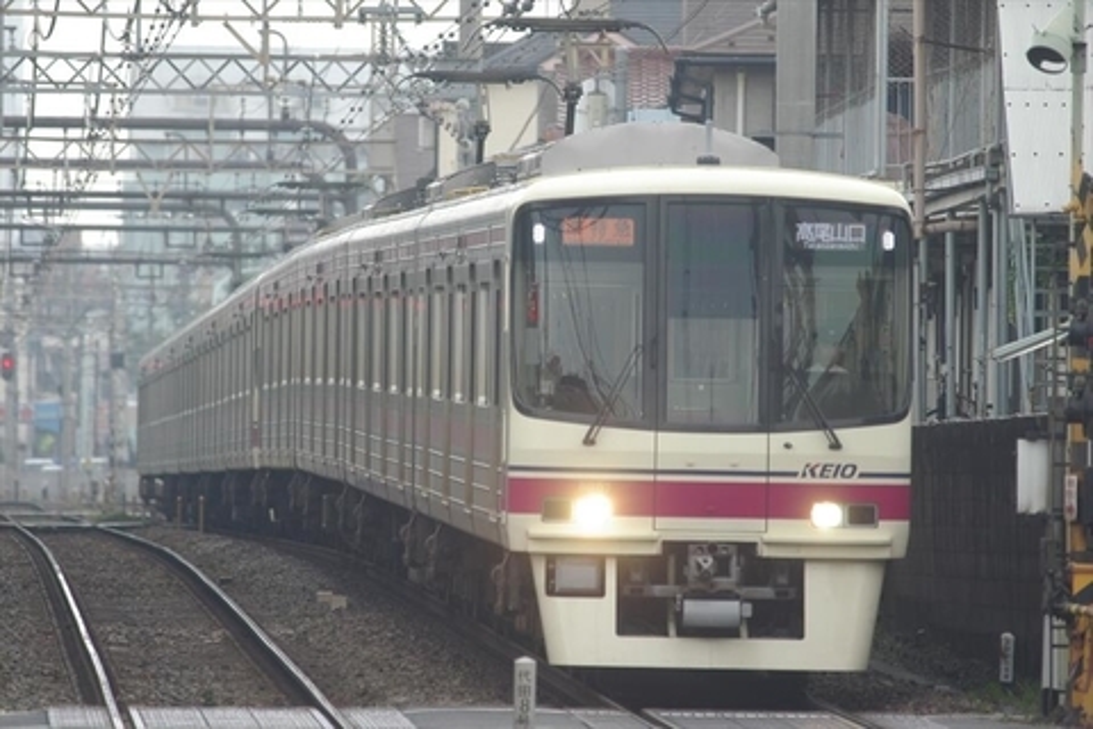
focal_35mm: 450
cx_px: 546
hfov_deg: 4.6
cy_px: 364
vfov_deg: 3.1
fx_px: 13661
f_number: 4.5
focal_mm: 300
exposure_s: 1/400
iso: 400
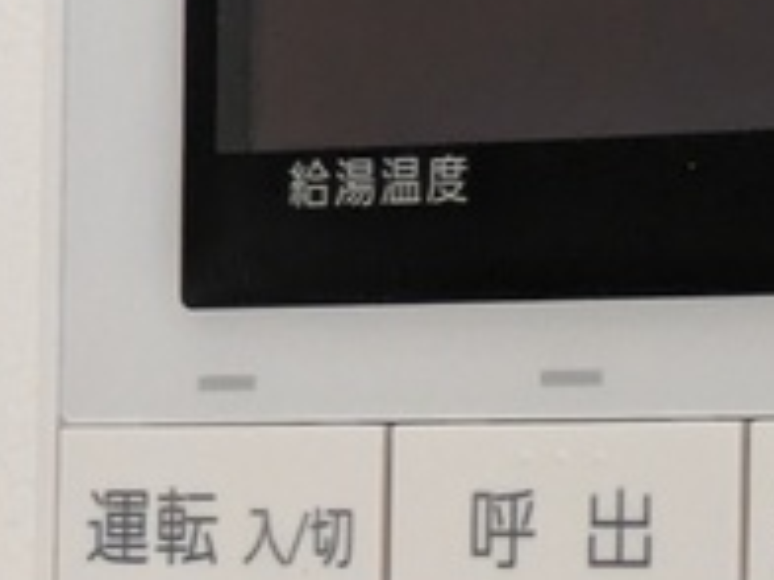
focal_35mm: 250
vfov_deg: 5.9
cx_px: 827
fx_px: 5590
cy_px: 473
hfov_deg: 7.9
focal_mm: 5.43
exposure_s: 1/120
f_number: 1.89
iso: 507
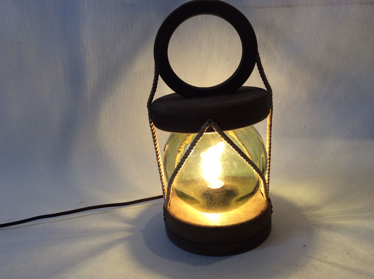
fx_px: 345
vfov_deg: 44.1
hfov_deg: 56.9
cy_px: 140
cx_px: 187
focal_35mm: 32
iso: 32
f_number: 2.4
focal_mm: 3.3
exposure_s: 1/25
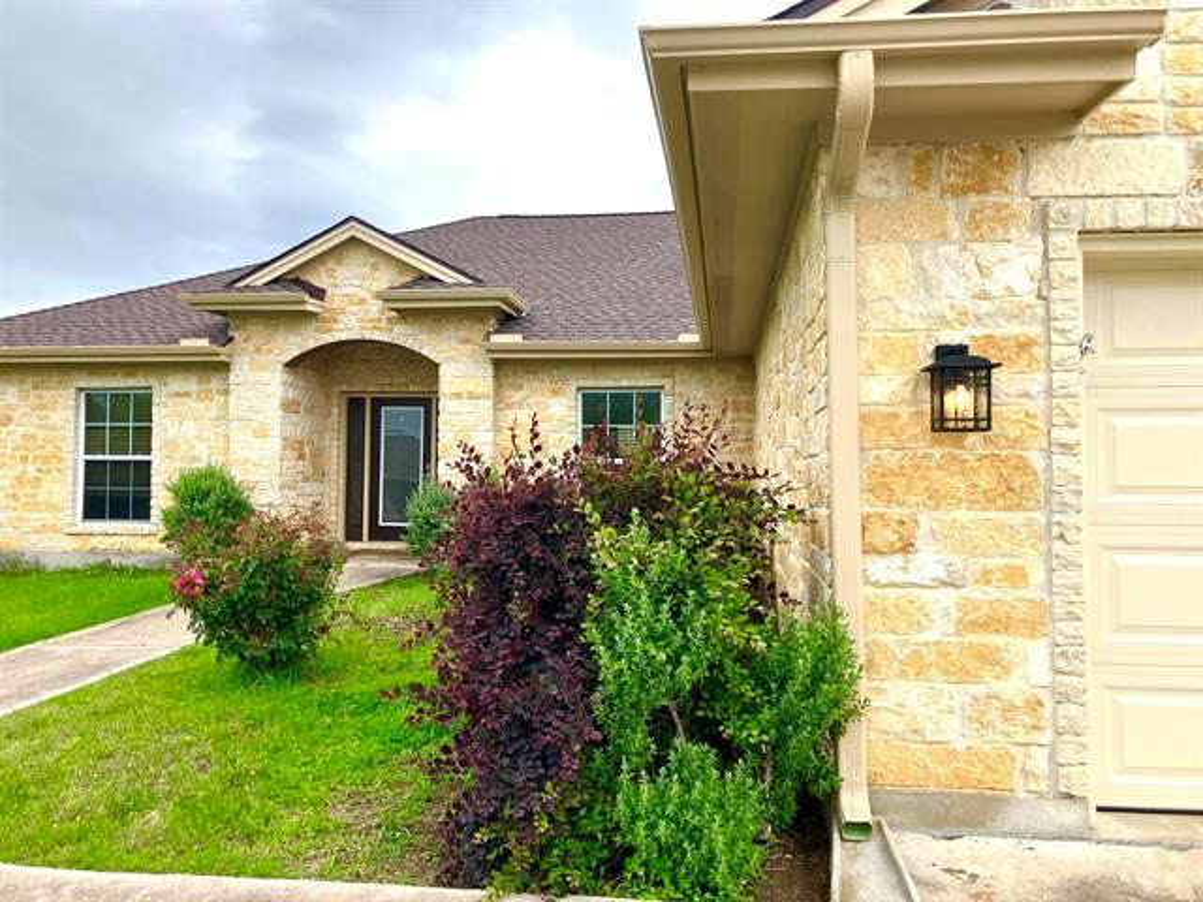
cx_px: 602
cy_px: 451
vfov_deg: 49.7
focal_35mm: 28
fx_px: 973
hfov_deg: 63.4
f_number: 1.8
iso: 32
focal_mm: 3.99
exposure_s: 1/454
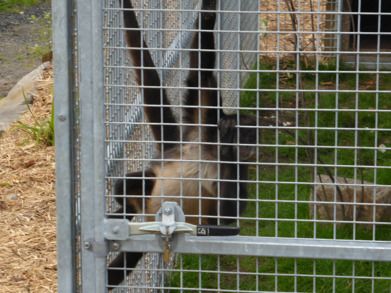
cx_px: 196
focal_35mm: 170
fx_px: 1920
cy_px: 146
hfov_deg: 11.6
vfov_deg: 8.7
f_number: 5.4
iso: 250
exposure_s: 1/320
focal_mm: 27.6
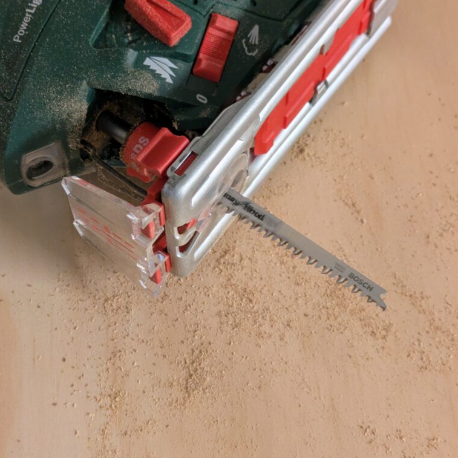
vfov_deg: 28.2
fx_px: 913
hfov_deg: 28.1
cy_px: 231
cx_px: 202
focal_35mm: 61
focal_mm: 5.43
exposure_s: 1/33.3
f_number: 1.89
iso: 293
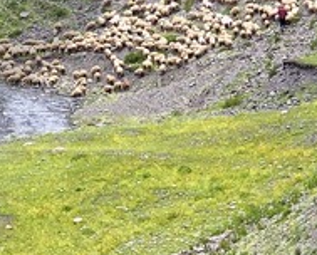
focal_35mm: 792
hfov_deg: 2.4
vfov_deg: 2.0
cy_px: -438
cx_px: -439
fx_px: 7446
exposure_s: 1/200
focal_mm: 100
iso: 400
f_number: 10
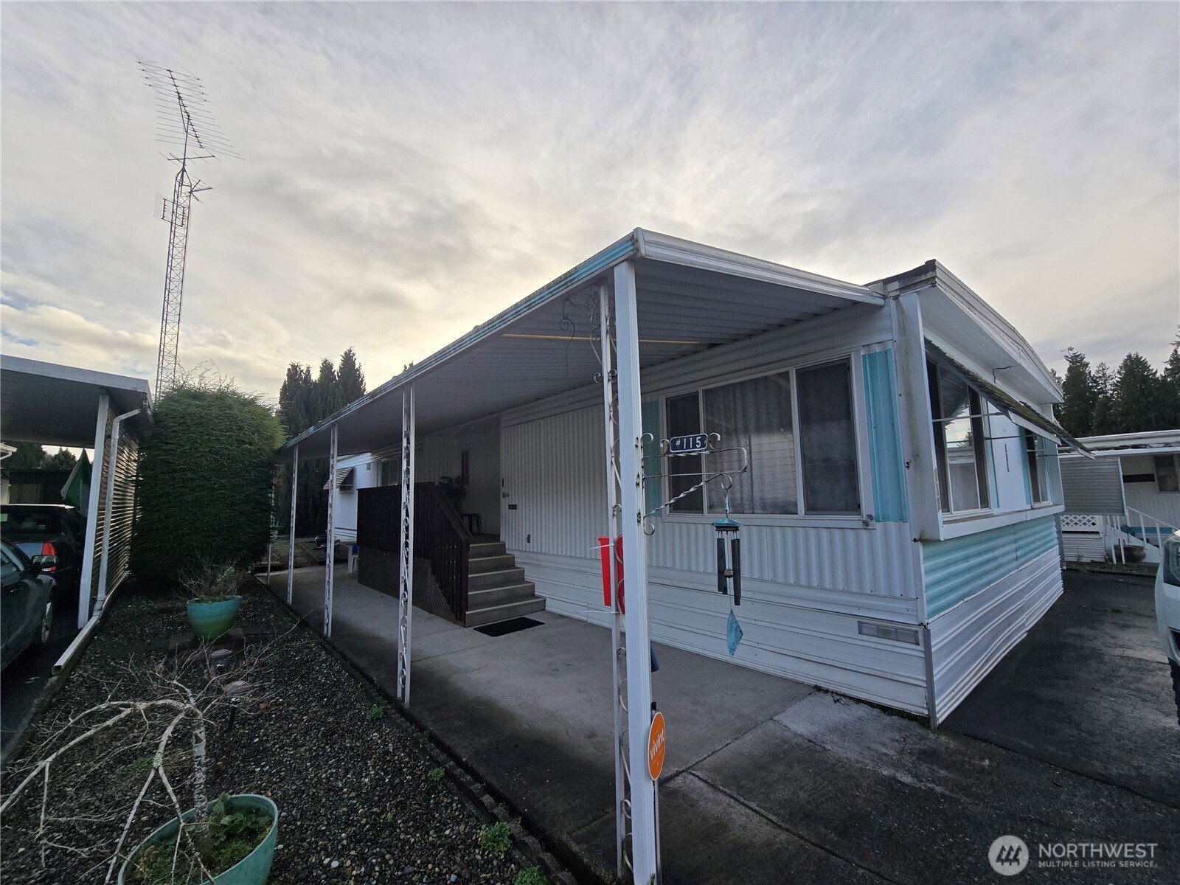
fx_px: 443
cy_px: 442
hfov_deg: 106.2
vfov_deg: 89.9
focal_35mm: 13
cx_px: 590
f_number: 2.2
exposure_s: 1/1347
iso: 50
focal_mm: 2.2
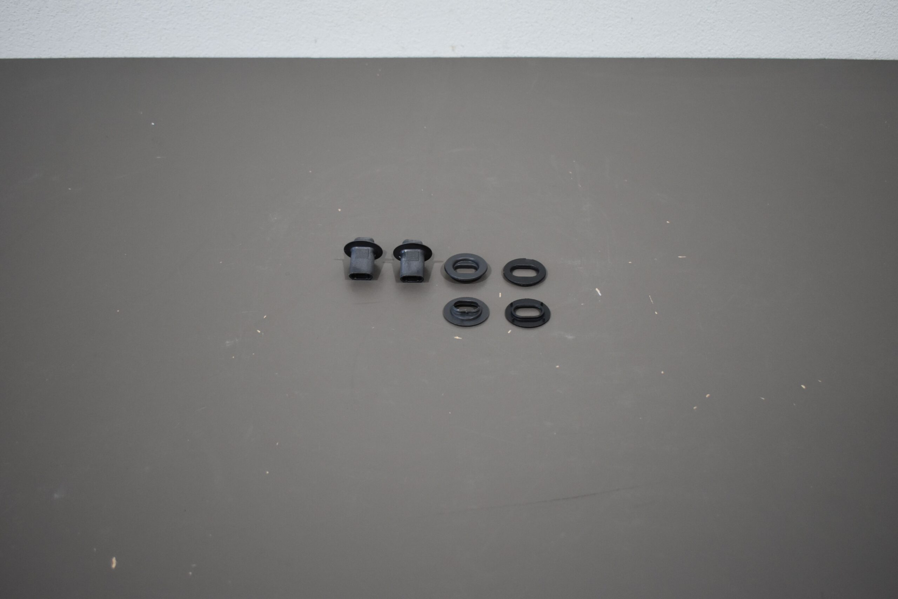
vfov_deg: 31.9
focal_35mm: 42
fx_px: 1048
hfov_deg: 46.4
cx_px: 449
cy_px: 300
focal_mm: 28
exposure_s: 1/160
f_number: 4.2
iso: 800
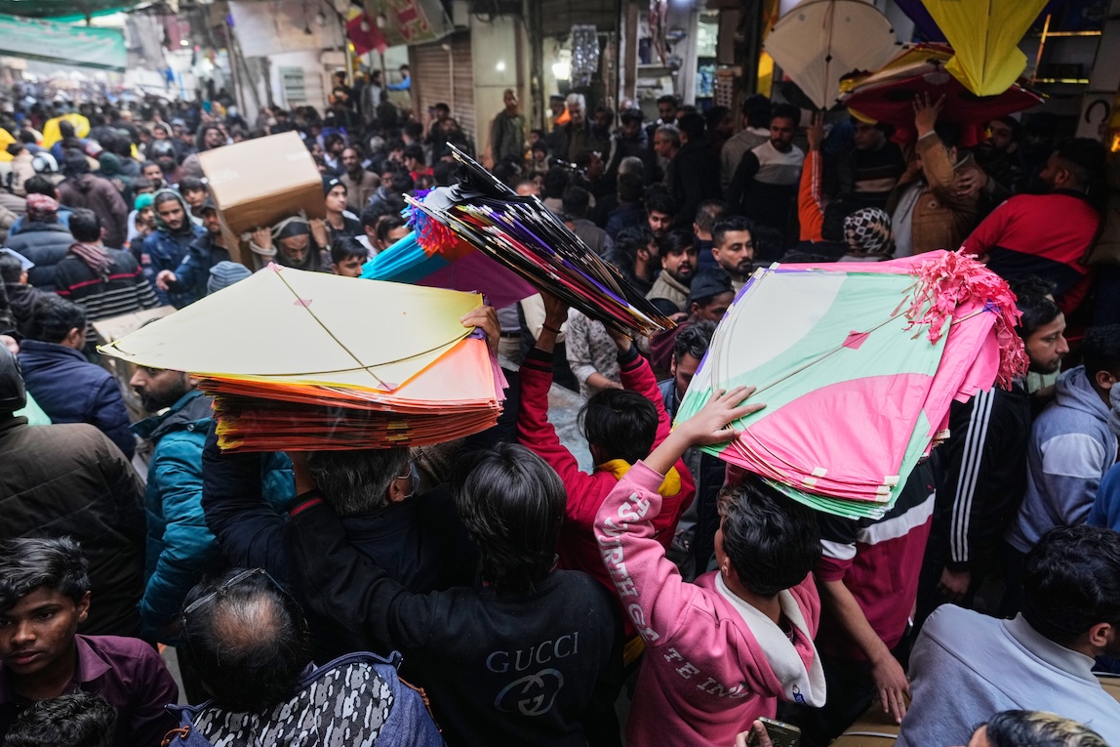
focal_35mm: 23
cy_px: 390
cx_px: 577
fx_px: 715
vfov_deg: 55.1
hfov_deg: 76.1
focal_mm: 22
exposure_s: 1/320
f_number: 3.2
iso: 1000
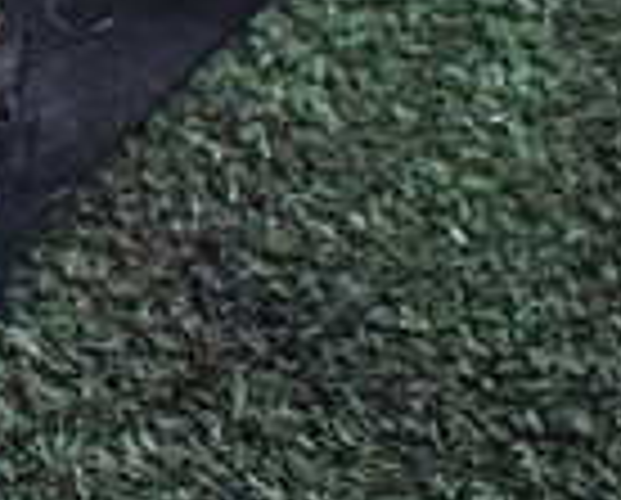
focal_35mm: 127
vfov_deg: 11.8
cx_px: -662
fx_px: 2339
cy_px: -198
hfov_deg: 12.9
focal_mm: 5.4
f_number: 2.3
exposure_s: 1/80
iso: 800
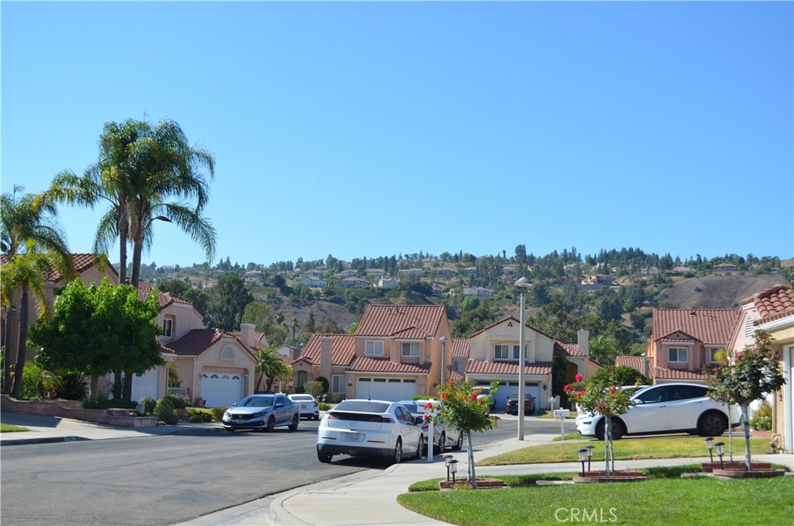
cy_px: 263
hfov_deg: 41.2
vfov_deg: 27.9
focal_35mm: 48
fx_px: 1056
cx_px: 397
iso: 400
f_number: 5.6
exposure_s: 1/1600
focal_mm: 32
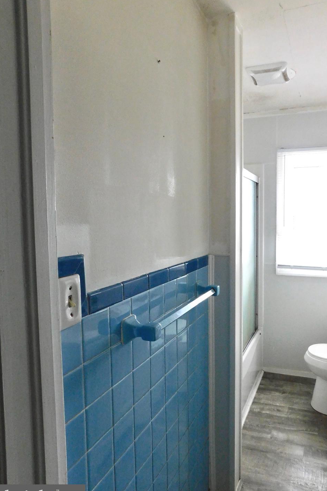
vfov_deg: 69.4
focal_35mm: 26
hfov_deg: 49.2
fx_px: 354
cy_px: 246
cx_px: 199
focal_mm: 4
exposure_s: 1/30
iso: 320
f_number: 3
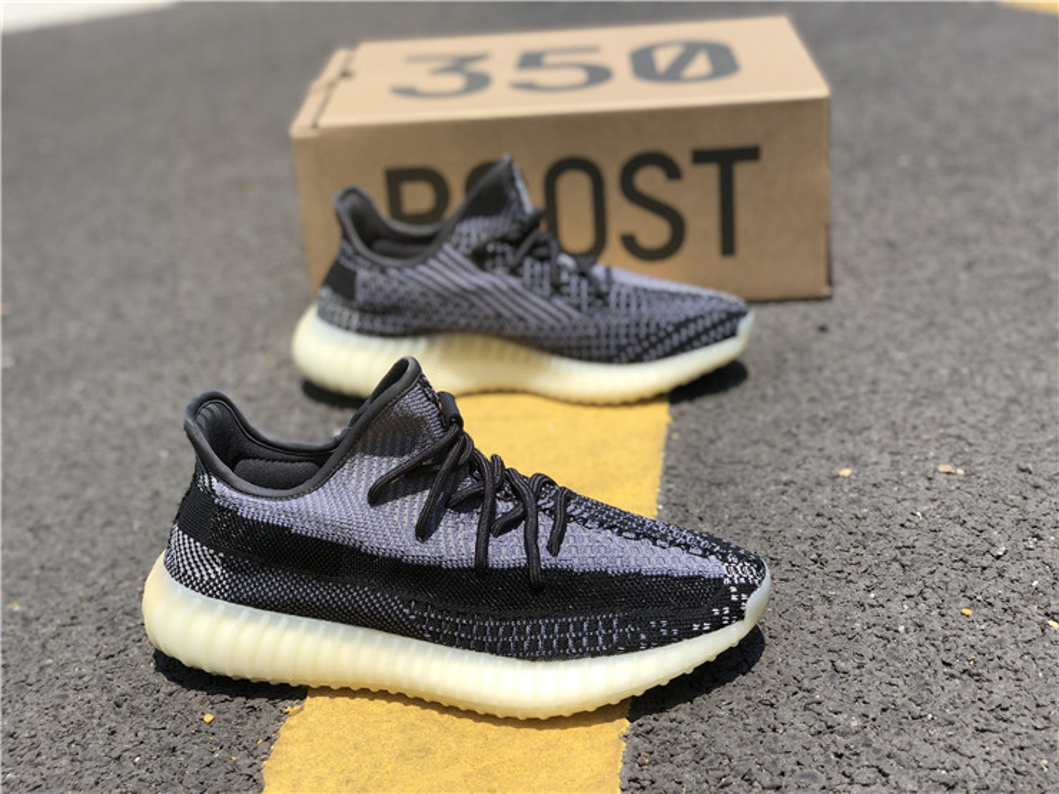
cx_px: 530
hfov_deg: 36.8
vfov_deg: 28.0
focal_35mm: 52
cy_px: 397
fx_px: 1591
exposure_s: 1/889
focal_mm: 6
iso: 16
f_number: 2.4
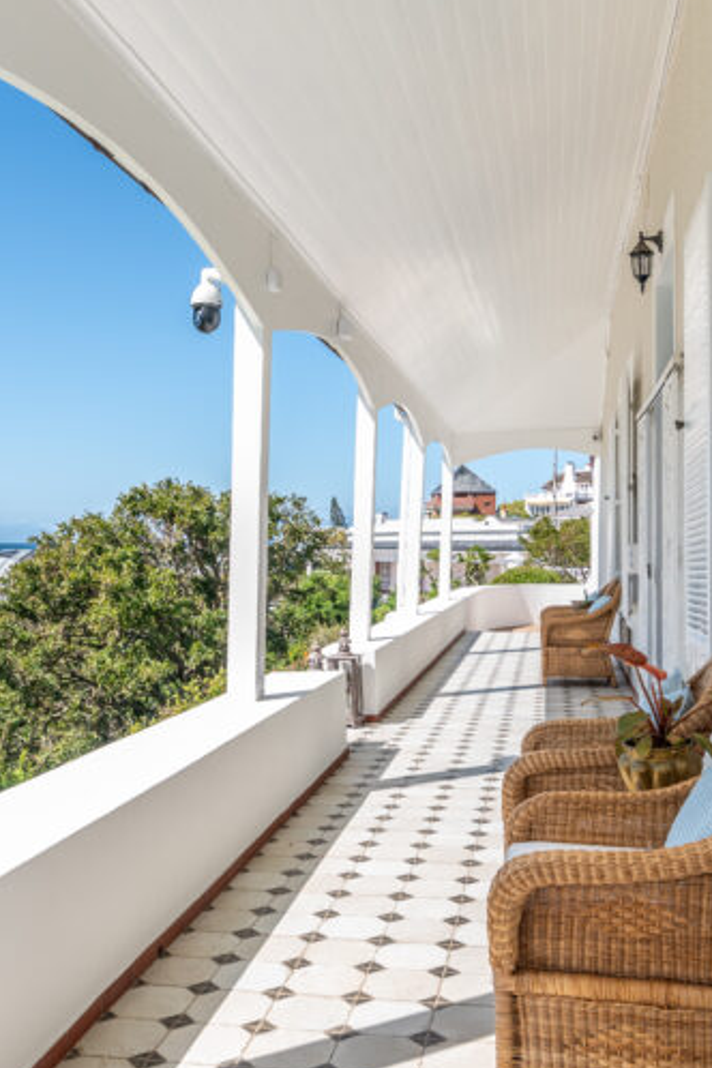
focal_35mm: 37
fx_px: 1098
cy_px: 533
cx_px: 290
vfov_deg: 51.9
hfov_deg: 35.8
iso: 50
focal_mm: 24
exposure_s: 1/200
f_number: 9
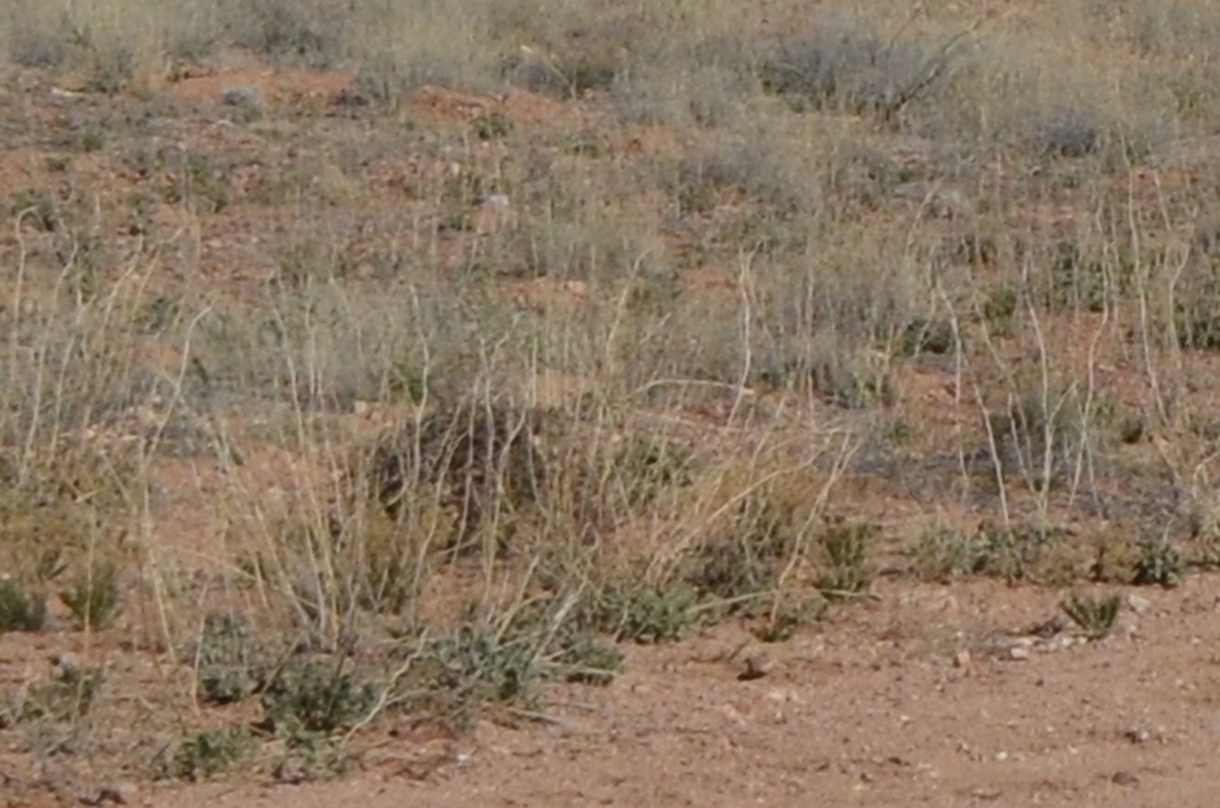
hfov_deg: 5.5
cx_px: 3407
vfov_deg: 3.8
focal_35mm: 358
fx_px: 12109
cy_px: -932
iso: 360
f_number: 8
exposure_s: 1/2000
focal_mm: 32
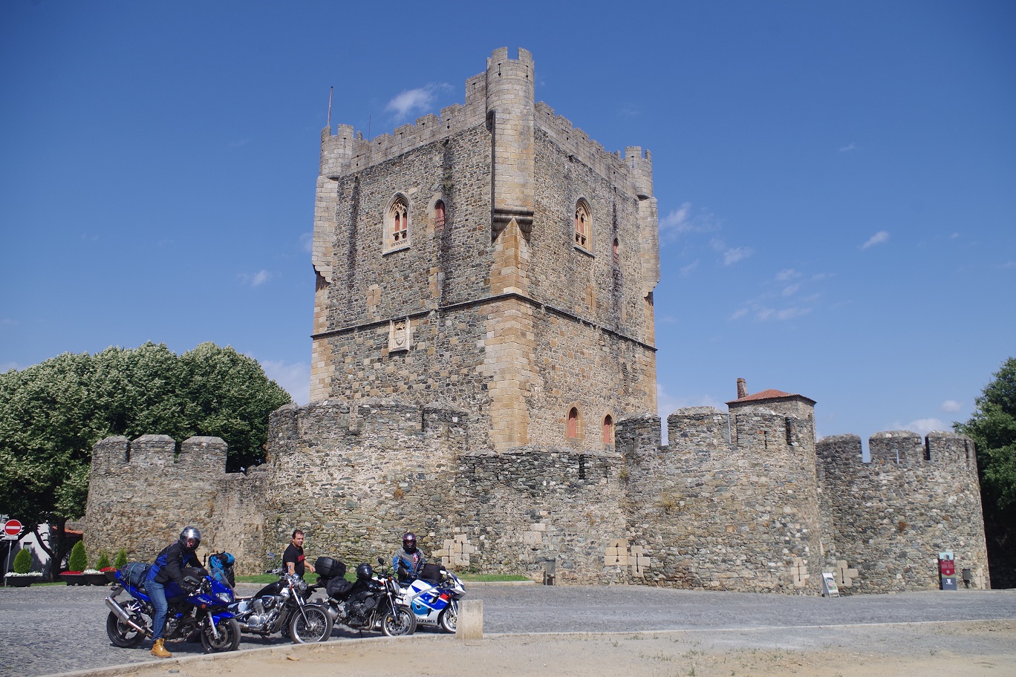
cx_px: 508
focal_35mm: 27
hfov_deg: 67.4
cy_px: 338
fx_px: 762
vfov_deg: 47.9
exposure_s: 1/320
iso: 100
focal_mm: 18
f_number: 7.1
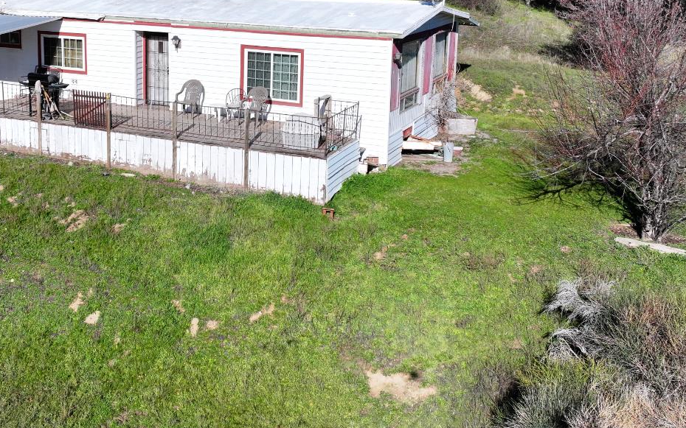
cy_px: 101
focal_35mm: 41
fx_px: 766
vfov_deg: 30.6
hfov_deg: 47.3
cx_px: 217
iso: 170
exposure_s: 1/3200
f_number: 2.8
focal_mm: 12.29
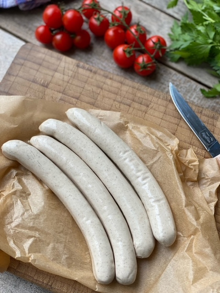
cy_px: 146
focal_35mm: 52
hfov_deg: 28.0
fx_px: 441
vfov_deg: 36.8
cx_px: 110
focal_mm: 6
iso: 20
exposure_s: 1/202
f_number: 2
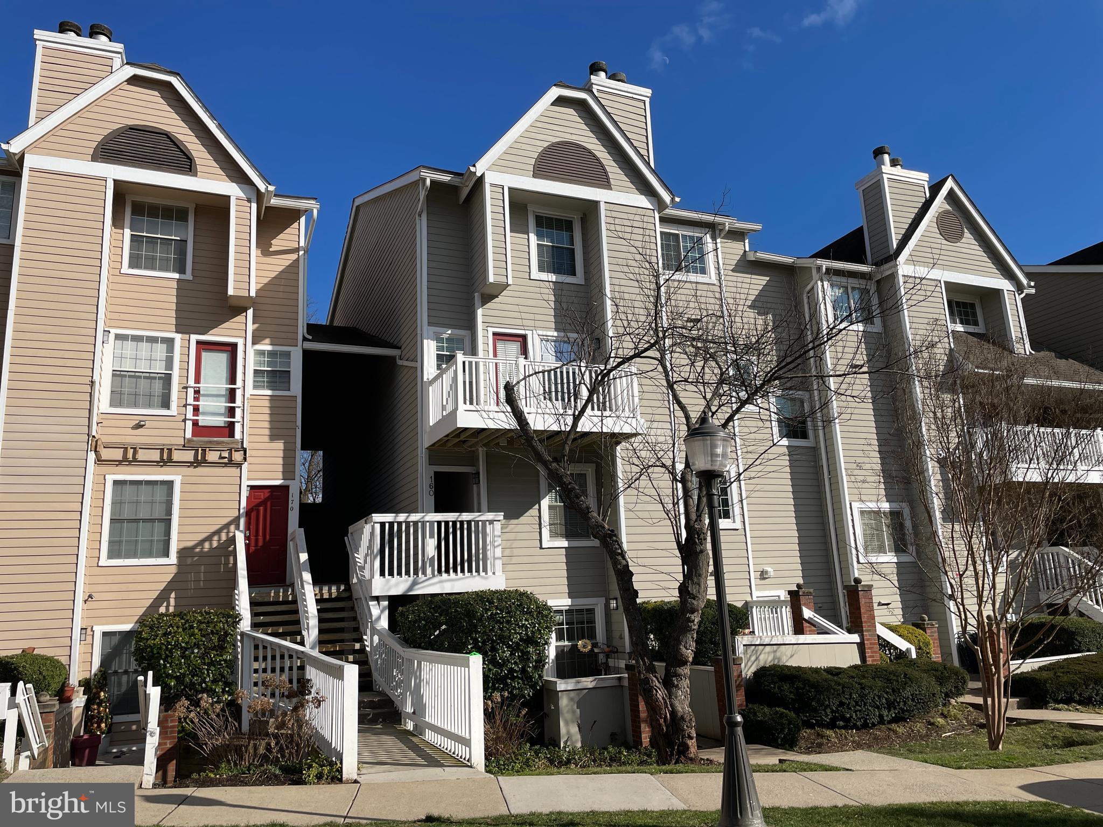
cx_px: 552
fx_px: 828
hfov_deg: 67.3
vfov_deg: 53.1
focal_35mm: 26
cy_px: 414
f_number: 1.6
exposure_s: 1/7299
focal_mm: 4.2
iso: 50
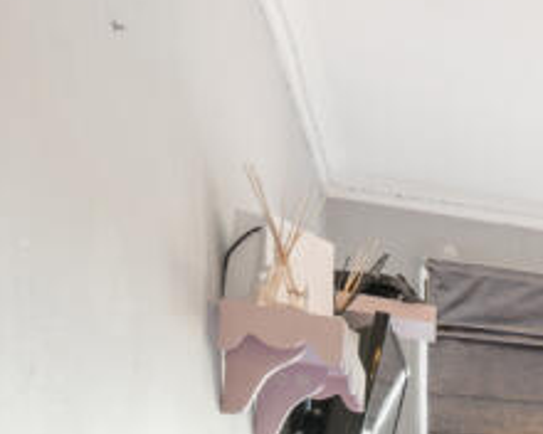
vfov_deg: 19.0
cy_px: 625
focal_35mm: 72
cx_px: 1195
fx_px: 1160
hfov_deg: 16.5
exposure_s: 1.3
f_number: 8
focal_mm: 16.5
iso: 320
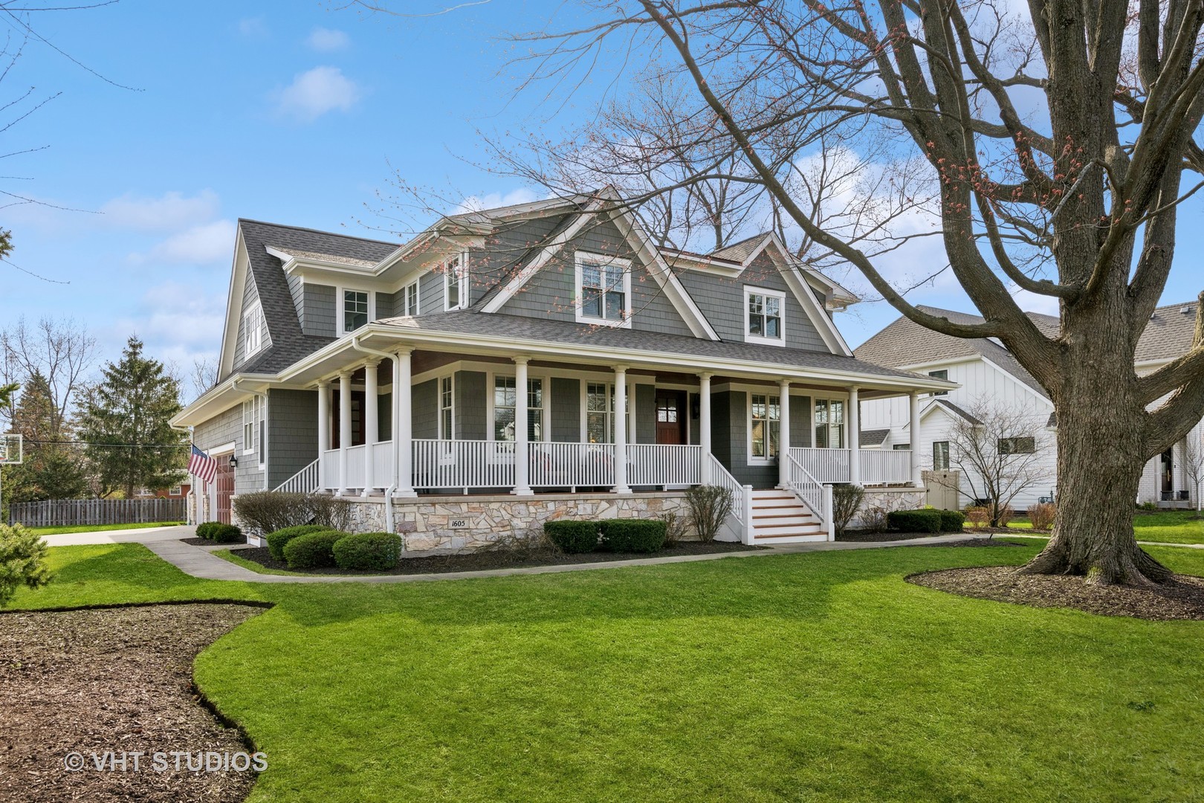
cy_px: 402
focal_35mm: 22
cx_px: 602
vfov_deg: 56.1
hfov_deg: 77.3
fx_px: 752
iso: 200
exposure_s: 1/250
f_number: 9
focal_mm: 22.5
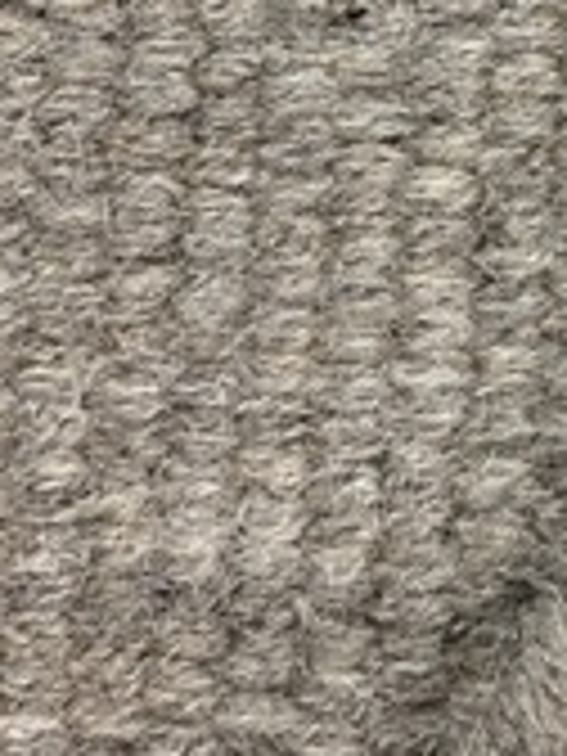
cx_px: 720
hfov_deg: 17.8
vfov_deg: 23.9
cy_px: -4
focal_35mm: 78
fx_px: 1703
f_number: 1.8
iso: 100
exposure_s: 1/100
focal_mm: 4.25
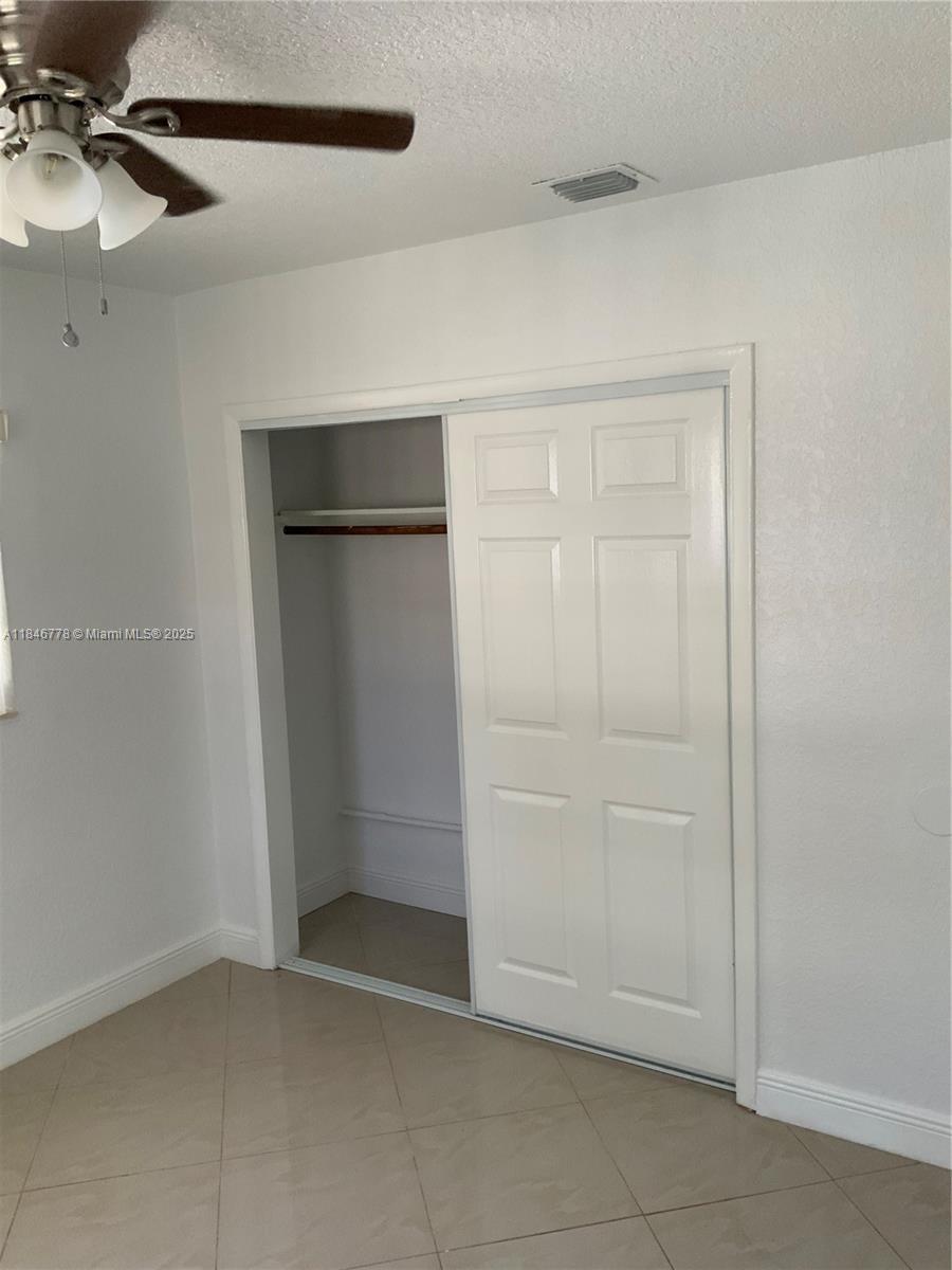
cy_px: 635
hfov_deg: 48.2
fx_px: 1063
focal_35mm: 29
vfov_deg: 61.7
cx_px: 476
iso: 64
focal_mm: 3
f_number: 1.8
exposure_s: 1/71
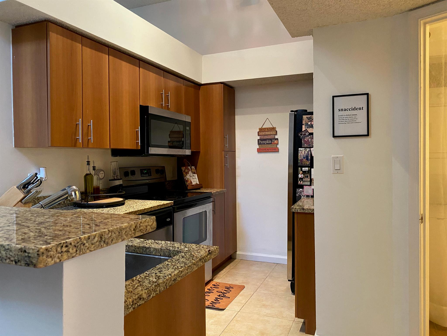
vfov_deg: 53.1
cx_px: 224
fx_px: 336
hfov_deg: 67.3
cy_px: 168
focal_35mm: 26
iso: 400
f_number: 1.8
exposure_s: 1/60
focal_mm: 4.25
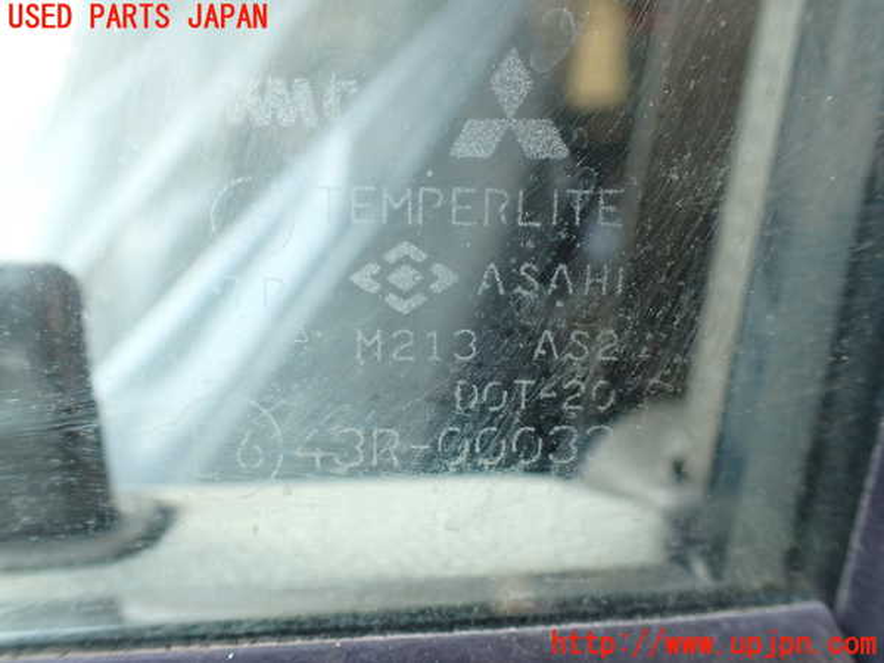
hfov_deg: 60.0
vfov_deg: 46.8
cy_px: 332
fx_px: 766
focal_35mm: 30
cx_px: 442
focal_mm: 5.4
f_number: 2.3
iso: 320
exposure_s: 1/125
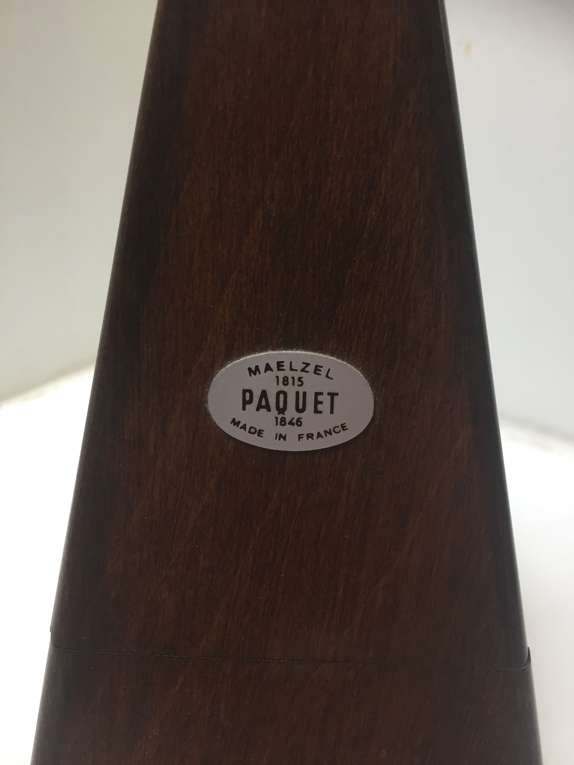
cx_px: 287
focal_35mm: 29
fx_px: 641
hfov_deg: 48.2
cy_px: 382
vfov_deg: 61.7
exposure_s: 1/33
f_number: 2.2
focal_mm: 4.15
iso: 50
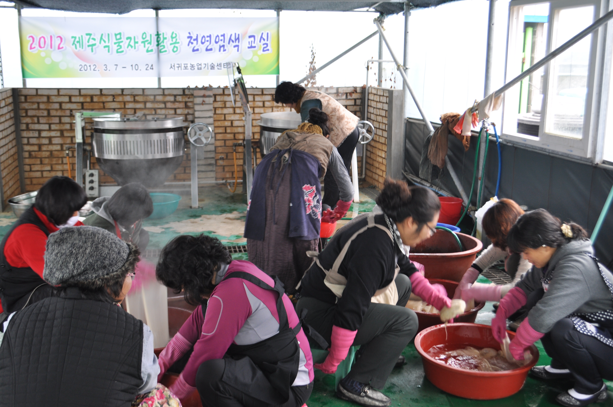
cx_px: 306
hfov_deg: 49.6
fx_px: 663
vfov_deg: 34.1
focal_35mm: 39
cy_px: 204
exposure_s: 1/30
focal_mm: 26
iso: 280
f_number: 5.6
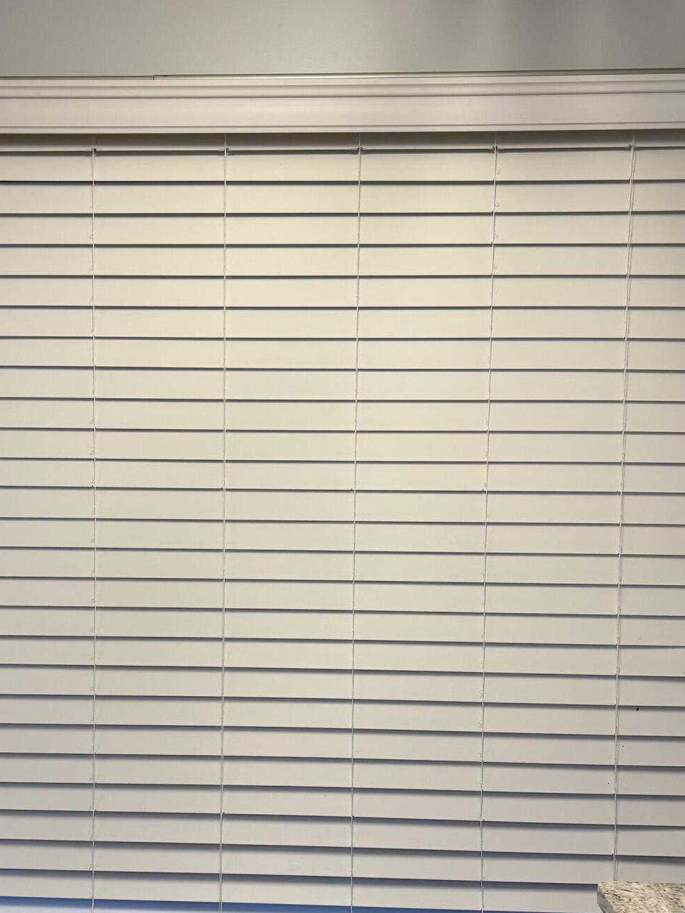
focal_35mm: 40
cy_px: 574
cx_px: 294
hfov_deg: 35.9
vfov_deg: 46.4
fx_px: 1055
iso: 80
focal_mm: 5.96
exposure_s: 1/60
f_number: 1.6
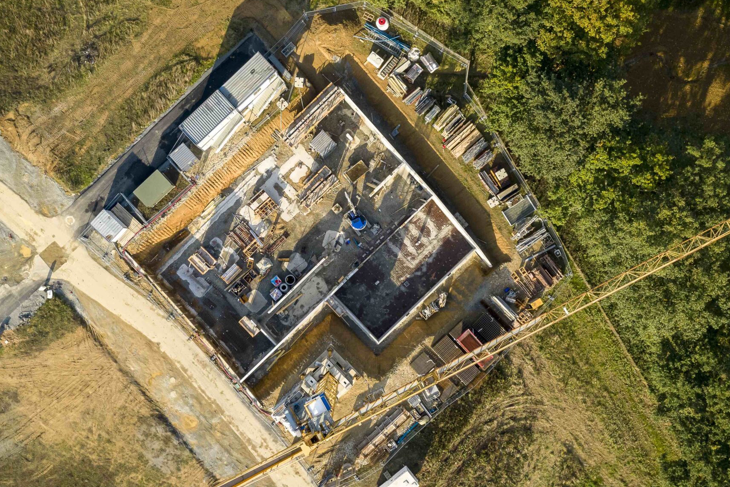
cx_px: 348
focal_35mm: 42
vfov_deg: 31.8
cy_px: 272
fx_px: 851
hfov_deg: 46.4
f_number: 5.6
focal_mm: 10.26
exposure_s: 1/320
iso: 400
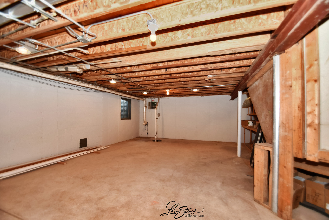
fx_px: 137
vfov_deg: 77.3
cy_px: 110
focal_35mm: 15
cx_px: 164
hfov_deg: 100.4
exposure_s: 1/80
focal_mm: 10
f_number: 8
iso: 400
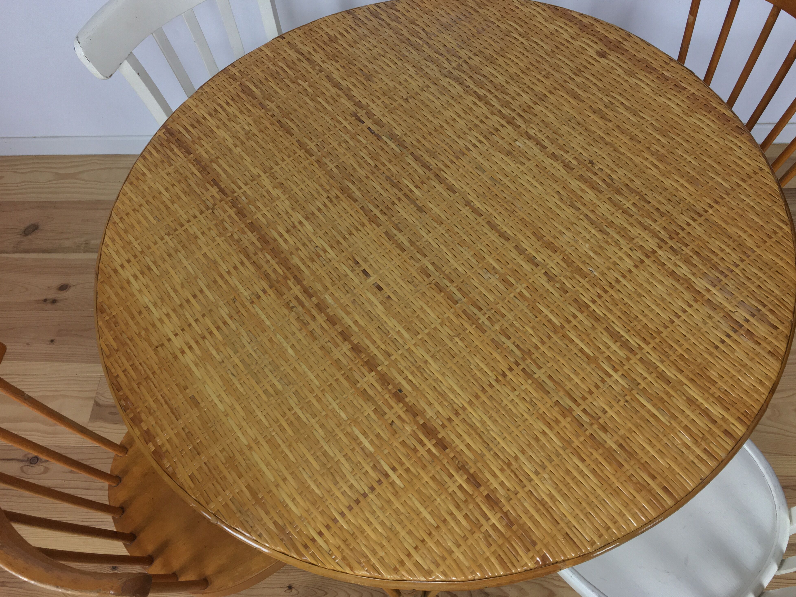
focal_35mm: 30
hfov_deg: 60.0
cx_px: 408
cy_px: 299
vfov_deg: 46.8
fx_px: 690
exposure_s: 1/33
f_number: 2.2
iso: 50
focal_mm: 4.15
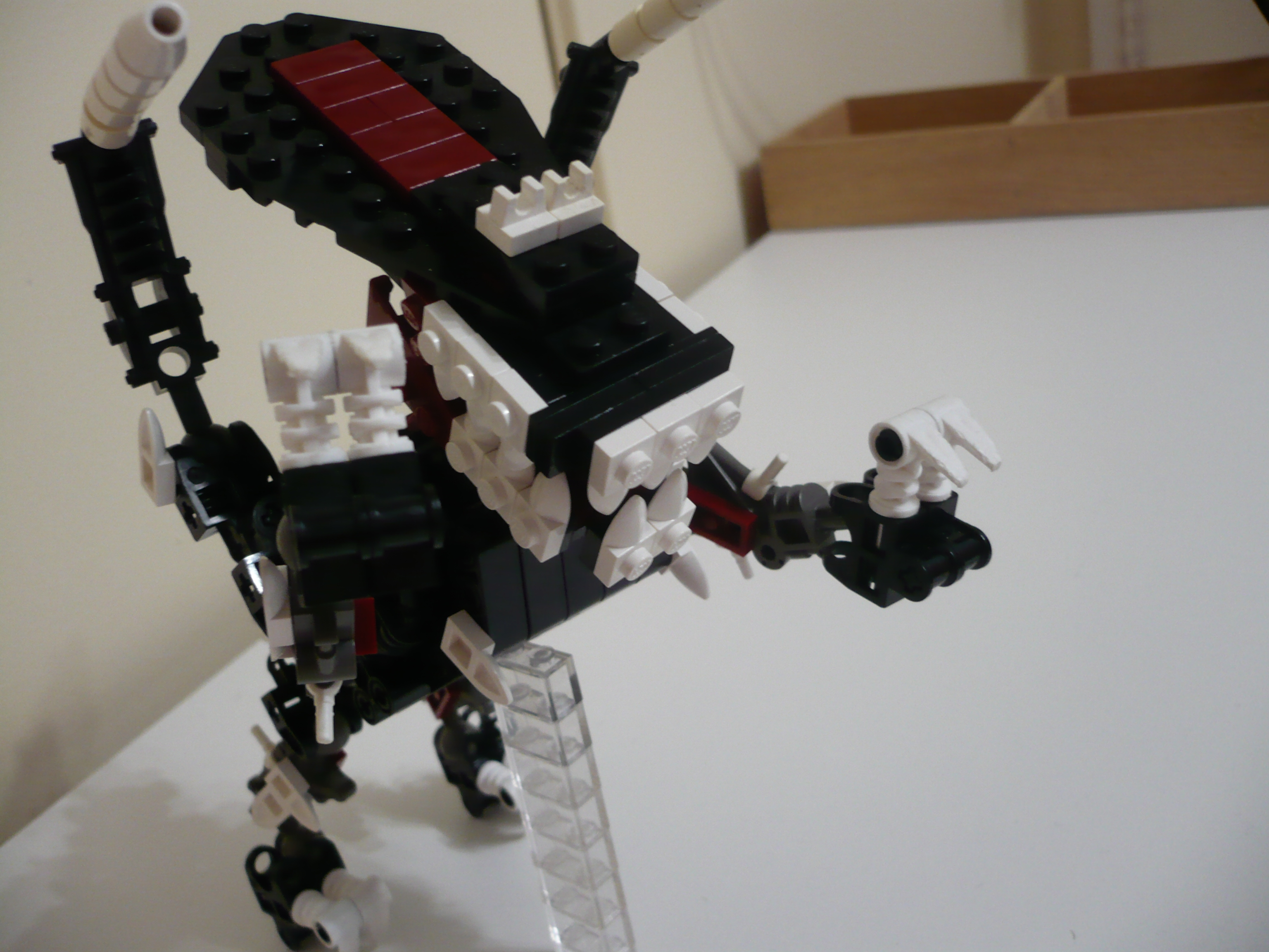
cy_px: 476
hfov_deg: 52.6
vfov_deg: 40.7
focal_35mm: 35
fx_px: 1283
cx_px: 634
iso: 200
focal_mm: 5.8
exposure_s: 1/10
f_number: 2.8
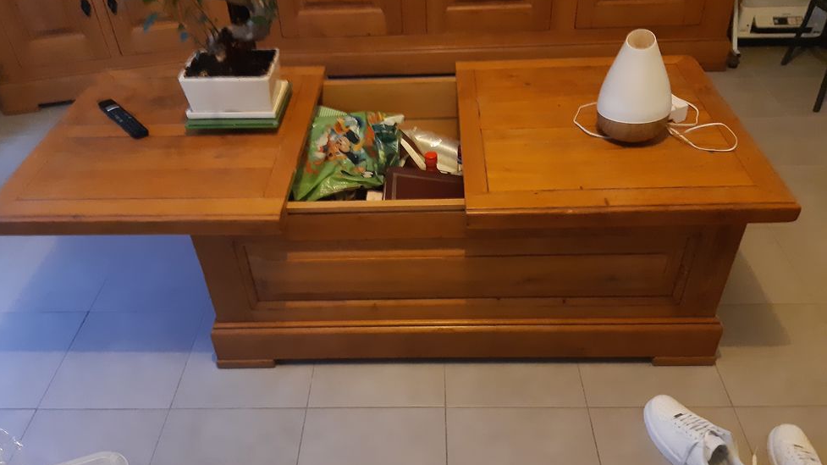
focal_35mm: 29
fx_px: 636
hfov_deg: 66.1
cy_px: 252
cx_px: 405
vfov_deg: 40.1
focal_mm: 3.92
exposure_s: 1/17
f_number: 1.7
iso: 640
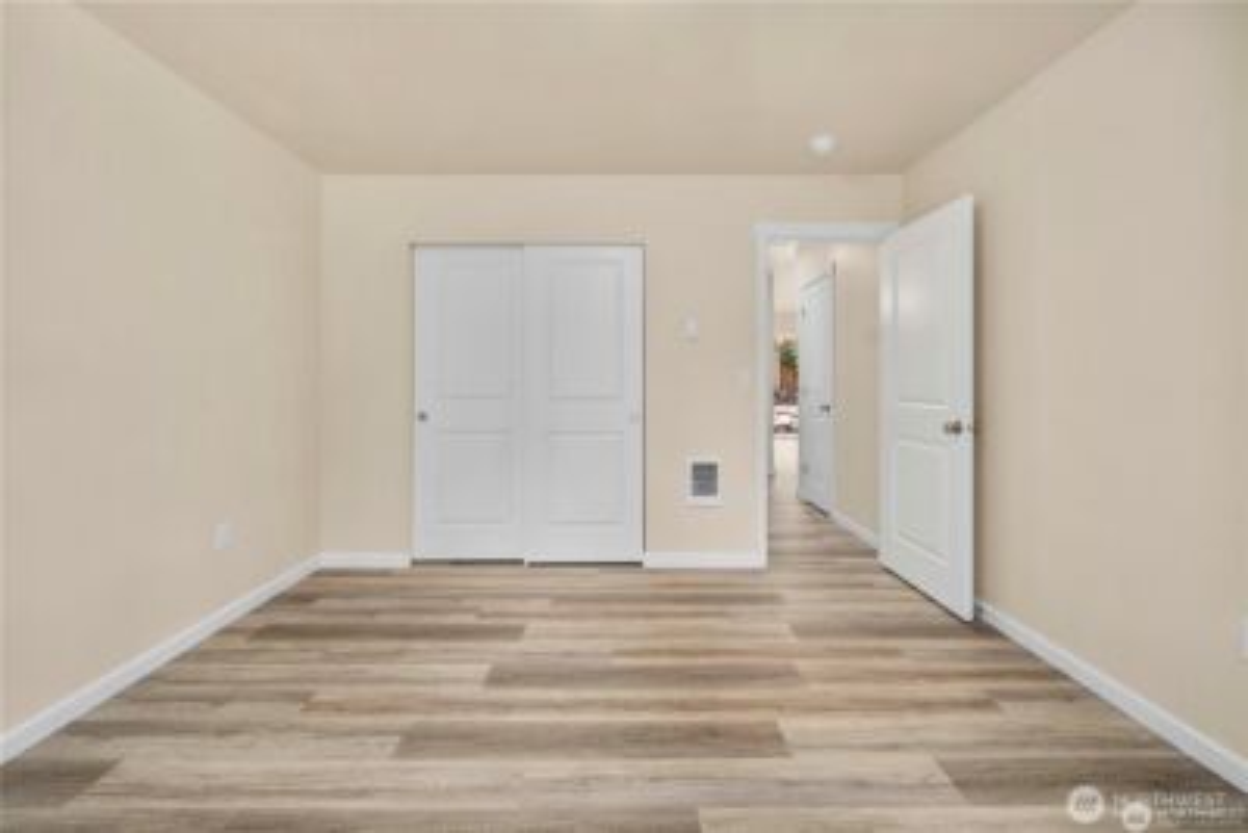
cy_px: 416
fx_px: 451
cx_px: 624
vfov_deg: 85.5
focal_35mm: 13
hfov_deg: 108.3
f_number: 7.1
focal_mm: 13
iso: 320
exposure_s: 1/60
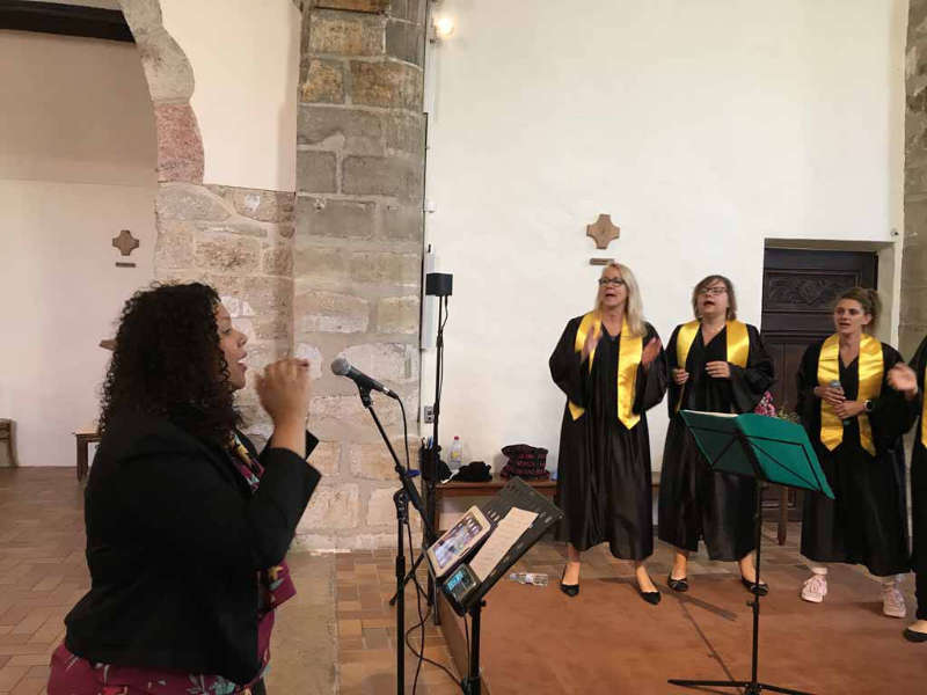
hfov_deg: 63.4
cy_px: 348
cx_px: 464
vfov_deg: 49.7
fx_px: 750
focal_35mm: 28
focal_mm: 4
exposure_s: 1/17
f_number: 1.8
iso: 50
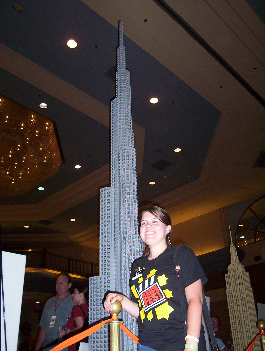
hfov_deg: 33.7
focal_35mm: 43
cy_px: 176
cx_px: 132
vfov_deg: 43.8
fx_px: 437
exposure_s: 1/60
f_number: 2.73
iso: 140
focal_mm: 5.77
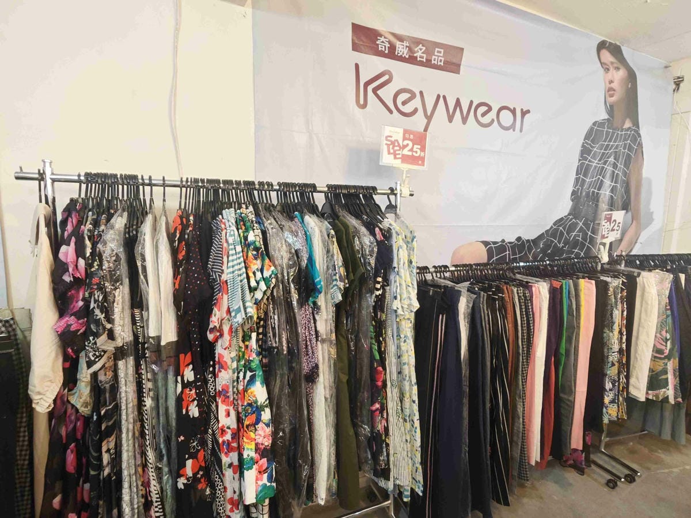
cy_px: 259
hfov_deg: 91.0
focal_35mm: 17
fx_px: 339
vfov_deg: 74.7
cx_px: 346
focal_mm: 2.03
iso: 125
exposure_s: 1/60
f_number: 1.8
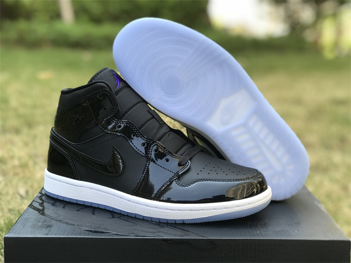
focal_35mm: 57
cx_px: 176
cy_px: 132
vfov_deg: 25.7
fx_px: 578
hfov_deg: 33.8
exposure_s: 1/100
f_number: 2.8
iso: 20
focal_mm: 6.6
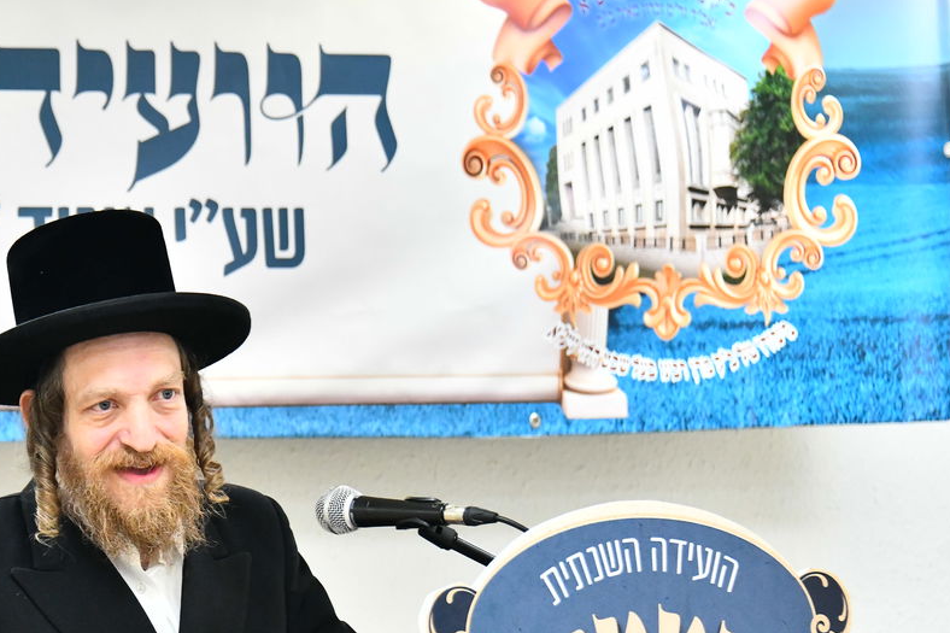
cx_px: 170
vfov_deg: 6.2
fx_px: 5857
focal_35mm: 222
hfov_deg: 9.2
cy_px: 531
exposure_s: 1/160
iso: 4000
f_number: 5.6
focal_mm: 125
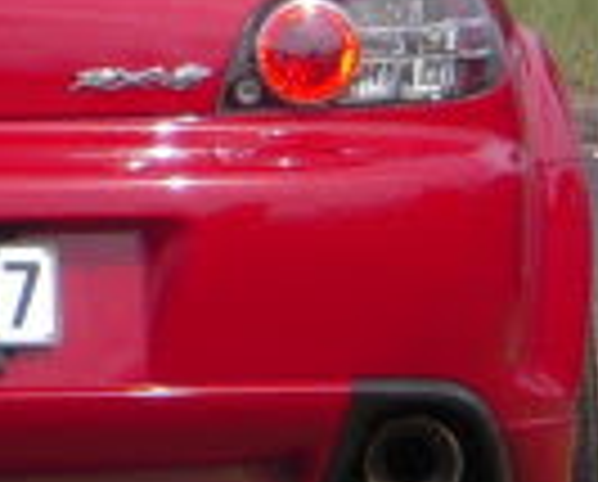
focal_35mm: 607
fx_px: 10767
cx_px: -1196
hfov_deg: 3.1
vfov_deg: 2.6
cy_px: 122
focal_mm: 14.5
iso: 100
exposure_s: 1/640
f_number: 4.7
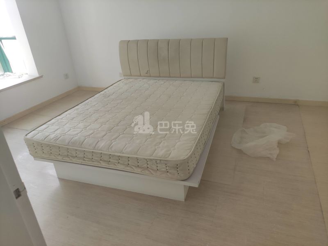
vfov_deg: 54.9
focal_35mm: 25
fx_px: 237
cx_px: 164
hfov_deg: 69.4
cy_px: 123
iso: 75
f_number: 1.89
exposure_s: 1/100
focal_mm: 5.43
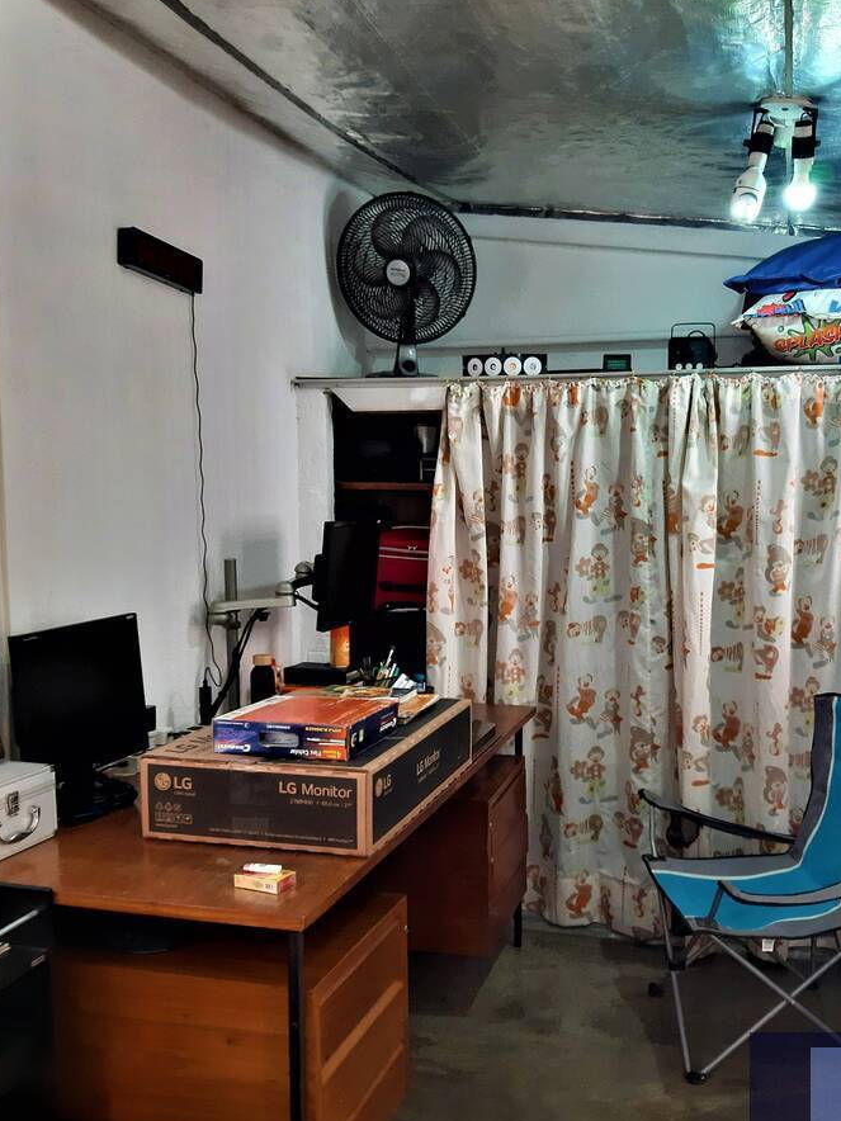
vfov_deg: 55.3
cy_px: 616
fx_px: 1069
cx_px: 505
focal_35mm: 33
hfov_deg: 42.7
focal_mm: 3.93
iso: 250
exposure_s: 1/60
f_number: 1.7
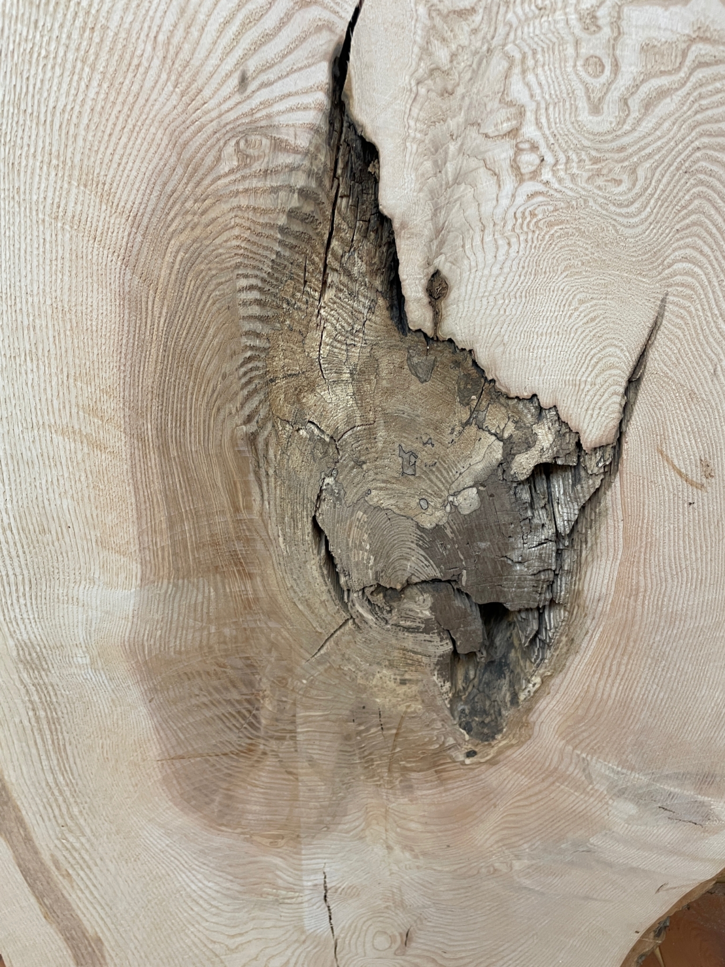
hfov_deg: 53.1
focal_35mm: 26
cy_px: 484
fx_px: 726
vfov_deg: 67.3
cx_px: 362
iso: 100
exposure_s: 1/50
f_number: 1.6
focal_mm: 4.2
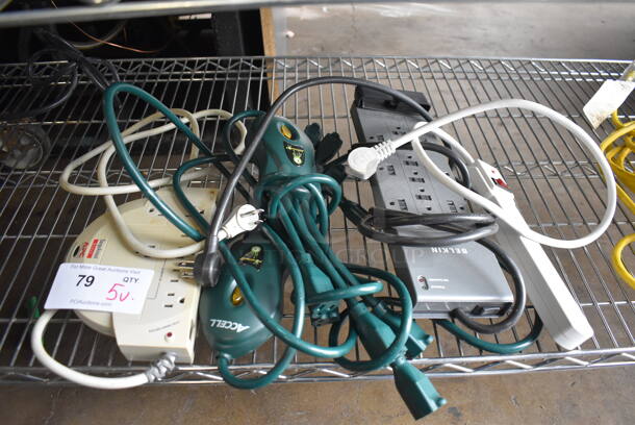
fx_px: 477
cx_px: 318
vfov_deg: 48.0
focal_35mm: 27
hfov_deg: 67.3
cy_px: 212
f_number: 3.5
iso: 1600
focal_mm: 18
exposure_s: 1/125
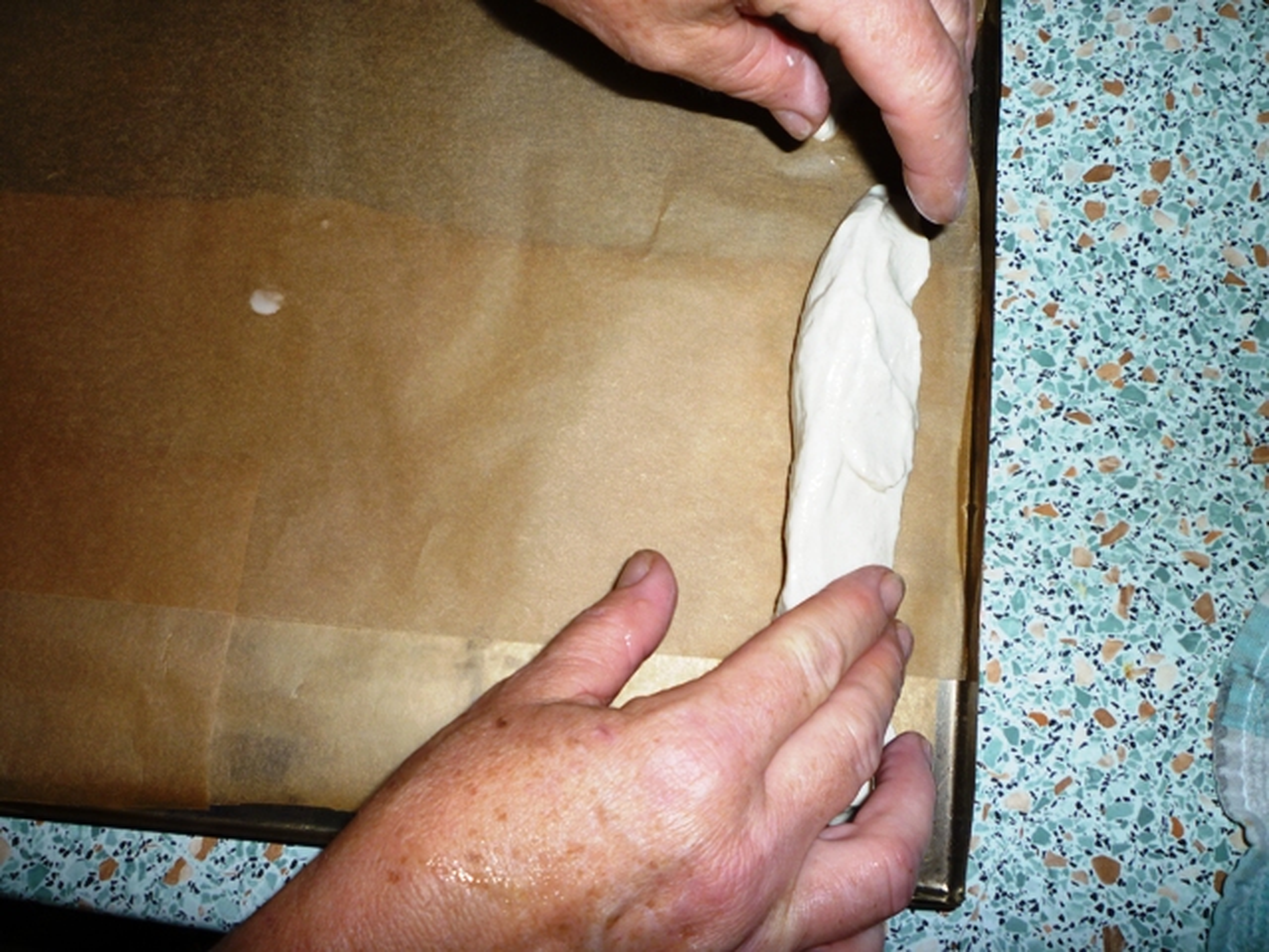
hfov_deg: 61.7
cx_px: 634
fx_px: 1063
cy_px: 476
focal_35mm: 29
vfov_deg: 48.2
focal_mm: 5.2
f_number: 3.3
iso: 100
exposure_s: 1/125
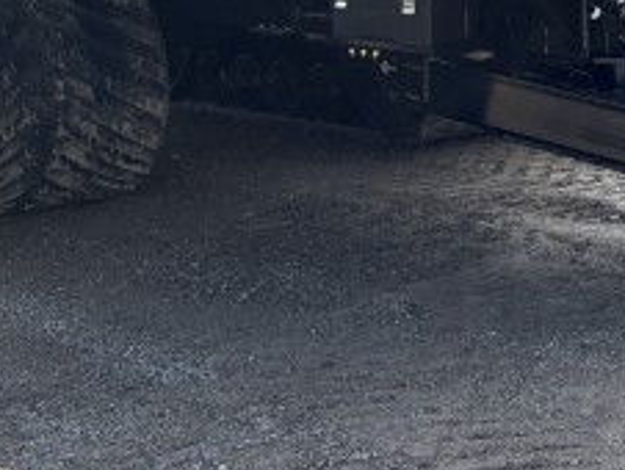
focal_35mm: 92
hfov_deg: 21.0
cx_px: 503
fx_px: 1663
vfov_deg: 15.1
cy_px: -194
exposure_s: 1/2933
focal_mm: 5.96
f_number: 1.6
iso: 50
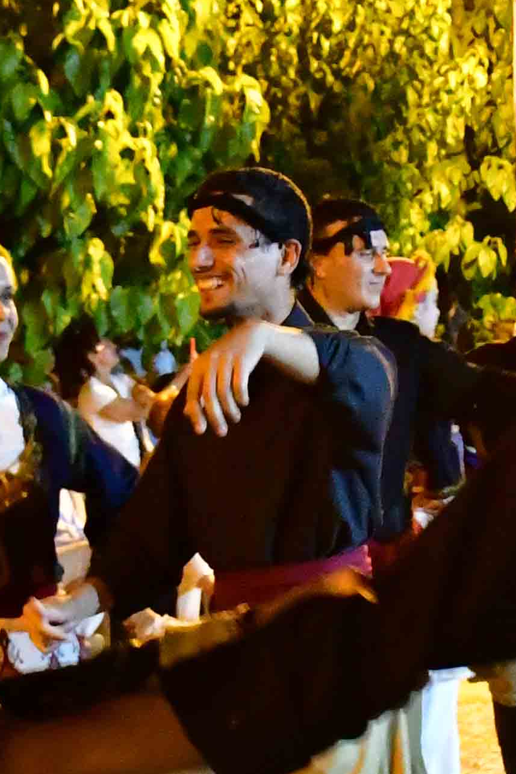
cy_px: 517
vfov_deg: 17.4
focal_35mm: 117
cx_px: 419
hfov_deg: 11.7
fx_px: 2515
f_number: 3.5
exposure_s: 1/60
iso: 12800
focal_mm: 18
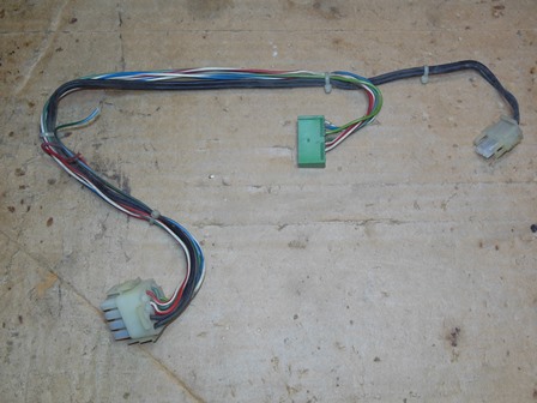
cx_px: 268
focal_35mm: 43
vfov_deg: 33.6
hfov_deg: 43.9
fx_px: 667
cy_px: 202
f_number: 3.8
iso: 125
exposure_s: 1/30
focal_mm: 7.7
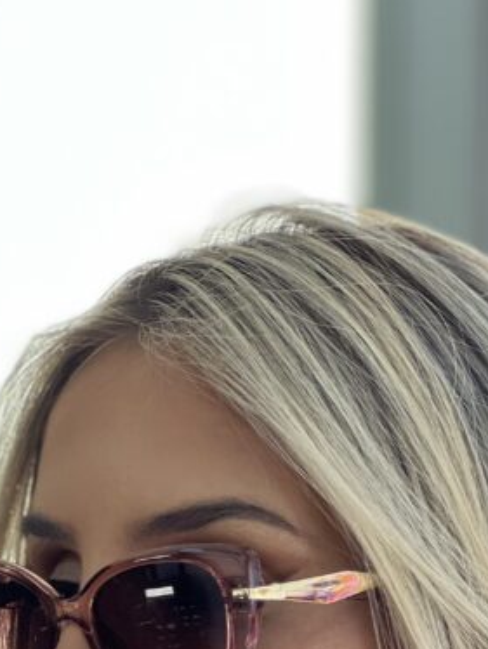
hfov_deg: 7.7
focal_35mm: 192
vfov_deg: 10.1
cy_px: 803
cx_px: 248
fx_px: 3605
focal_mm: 9
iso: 160
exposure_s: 1/120
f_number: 2.8
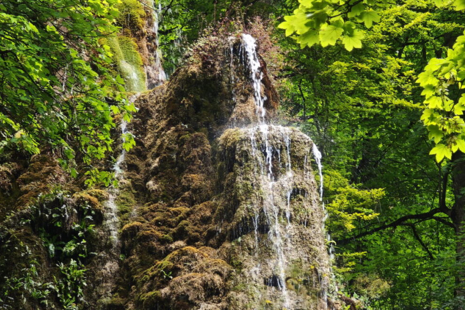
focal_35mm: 261
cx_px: 233
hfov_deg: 7.9
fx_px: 3372
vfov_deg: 5.3
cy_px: 176
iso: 214
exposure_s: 1/100
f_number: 2.5
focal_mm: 19.4
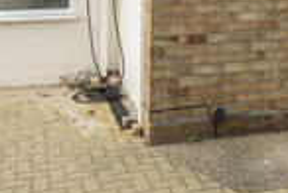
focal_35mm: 70
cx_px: 217
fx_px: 561
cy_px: -84
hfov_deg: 28.4
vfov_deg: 17.8
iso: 100
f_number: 8
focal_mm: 16
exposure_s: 1/200
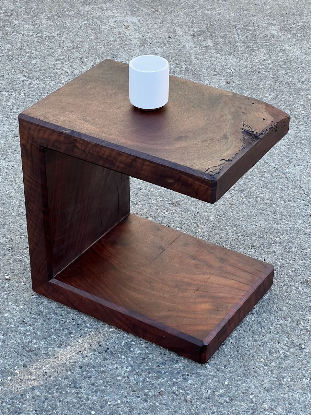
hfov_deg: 19.1
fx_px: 922
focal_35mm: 77
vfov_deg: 25.3
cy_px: 208
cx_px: 156
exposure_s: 1/122
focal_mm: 9
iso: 64
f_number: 2.8
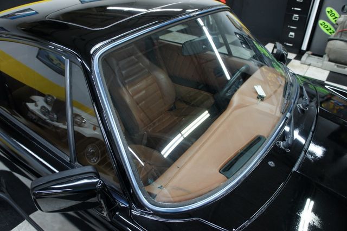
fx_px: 260
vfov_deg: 47.9
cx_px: 174
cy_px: 116
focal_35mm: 27
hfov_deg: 67.4
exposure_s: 1/30
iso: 400
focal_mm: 18
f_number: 3.5
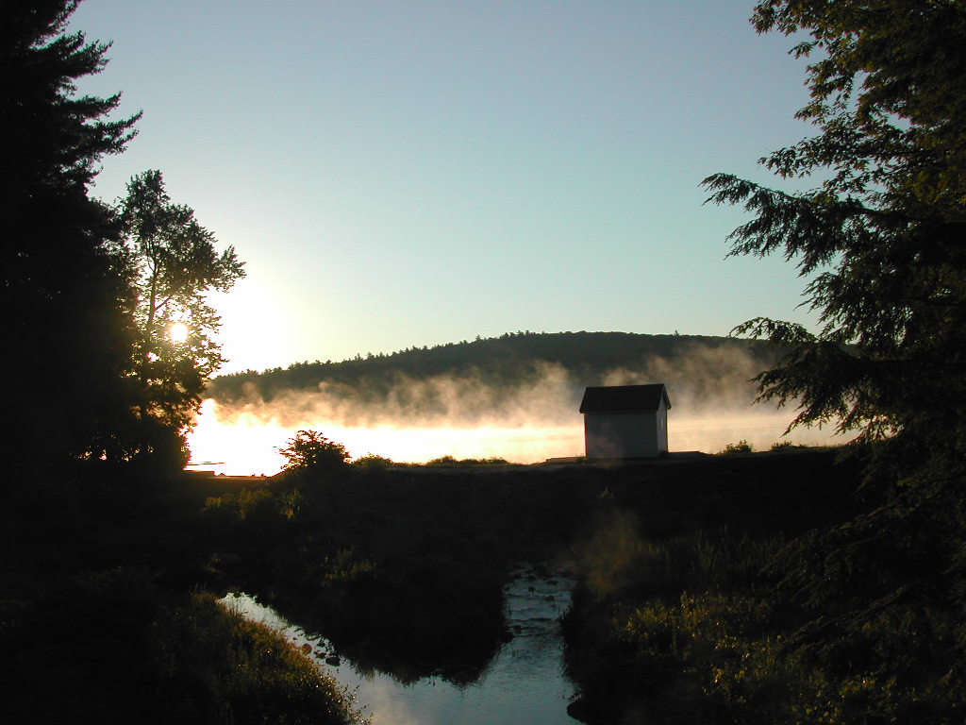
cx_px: 483
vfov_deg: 37.7
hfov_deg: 49.0
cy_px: 362
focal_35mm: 38
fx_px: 1060
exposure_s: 1/197
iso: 100
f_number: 7.6
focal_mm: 8
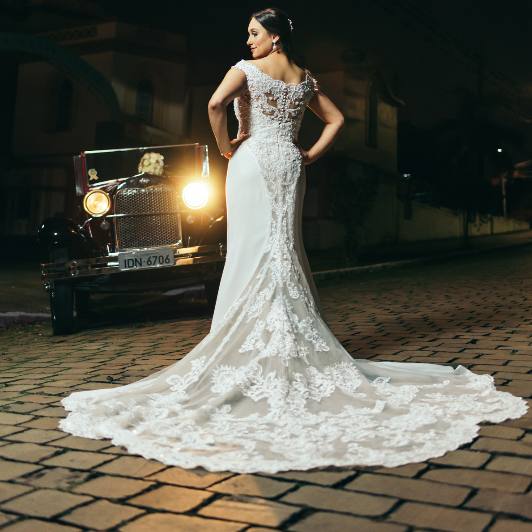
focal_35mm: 45
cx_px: 268
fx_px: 782
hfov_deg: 37.6
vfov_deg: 36.7
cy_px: 136
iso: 400
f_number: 1.8
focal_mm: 35
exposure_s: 1/250
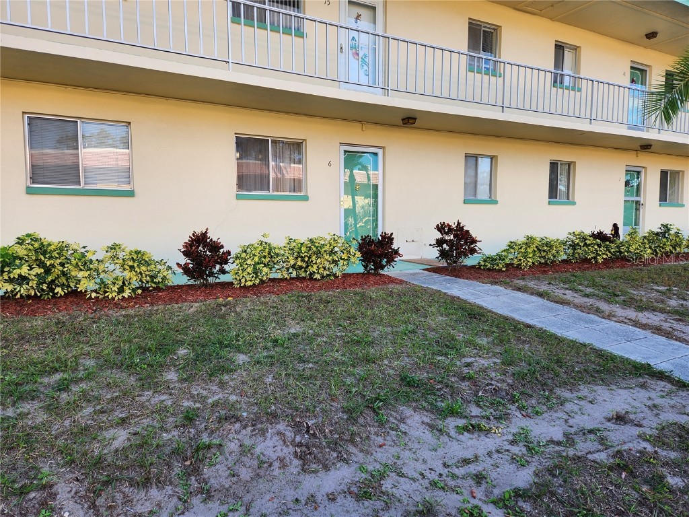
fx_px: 458
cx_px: 344
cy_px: 258
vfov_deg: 58.9
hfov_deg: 73.9
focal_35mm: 23
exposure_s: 1/257
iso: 20
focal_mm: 5.4
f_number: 1.8
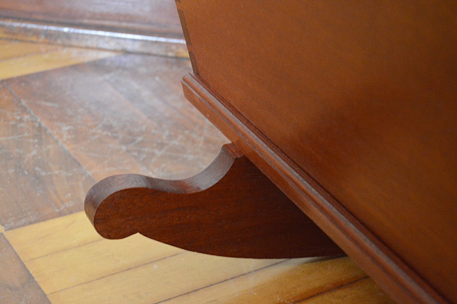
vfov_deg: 18.2
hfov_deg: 27.0
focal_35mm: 75
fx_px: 951
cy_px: 152
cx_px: 228
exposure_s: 1/20
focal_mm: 50
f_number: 5.6
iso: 3200
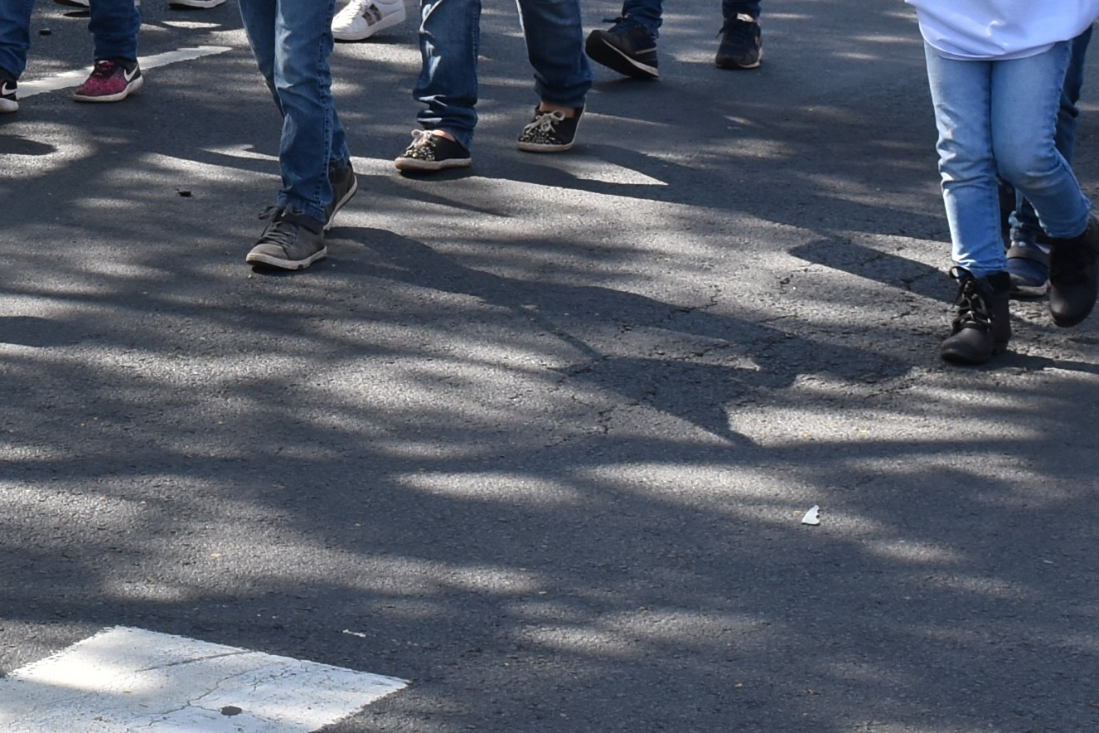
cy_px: -275
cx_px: -45
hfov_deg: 11.7
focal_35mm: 173
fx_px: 5281
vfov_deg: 7.8
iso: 320
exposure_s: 1/250
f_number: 8
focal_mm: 34
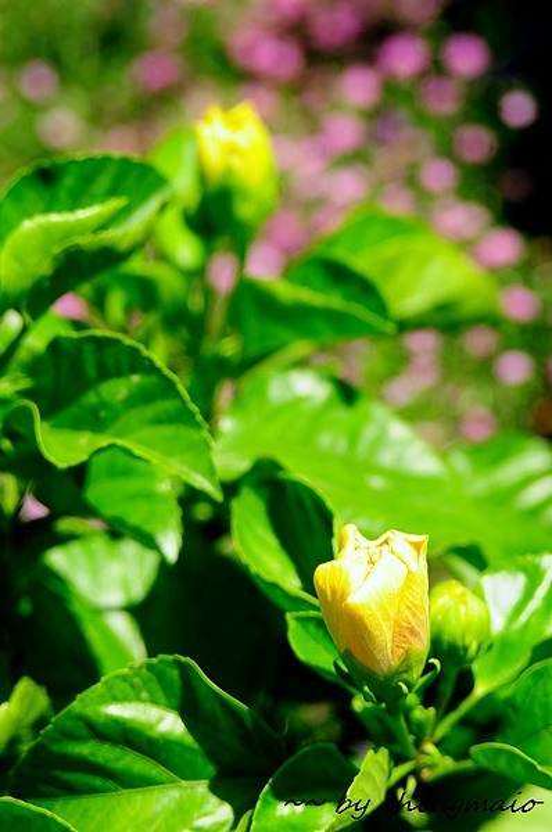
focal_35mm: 202
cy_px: 416
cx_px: 276
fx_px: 4673
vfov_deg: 10.2
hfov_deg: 6.8
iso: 200
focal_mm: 135
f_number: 3.5
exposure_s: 1/320
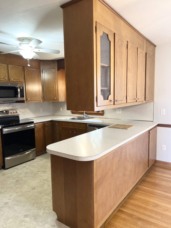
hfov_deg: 53.1
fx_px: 171
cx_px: 86
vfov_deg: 67.3
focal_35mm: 26
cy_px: 114
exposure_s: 1/60
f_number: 1.5
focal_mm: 5.7
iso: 160
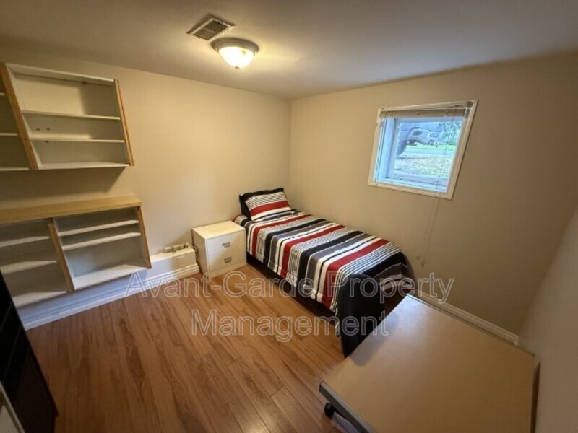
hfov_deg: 102.1
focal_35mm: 14
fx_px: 234
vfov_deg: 85.7
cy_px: 216
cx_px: 289
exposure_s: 1/60
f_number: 2.2
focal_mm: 2.22
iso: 800
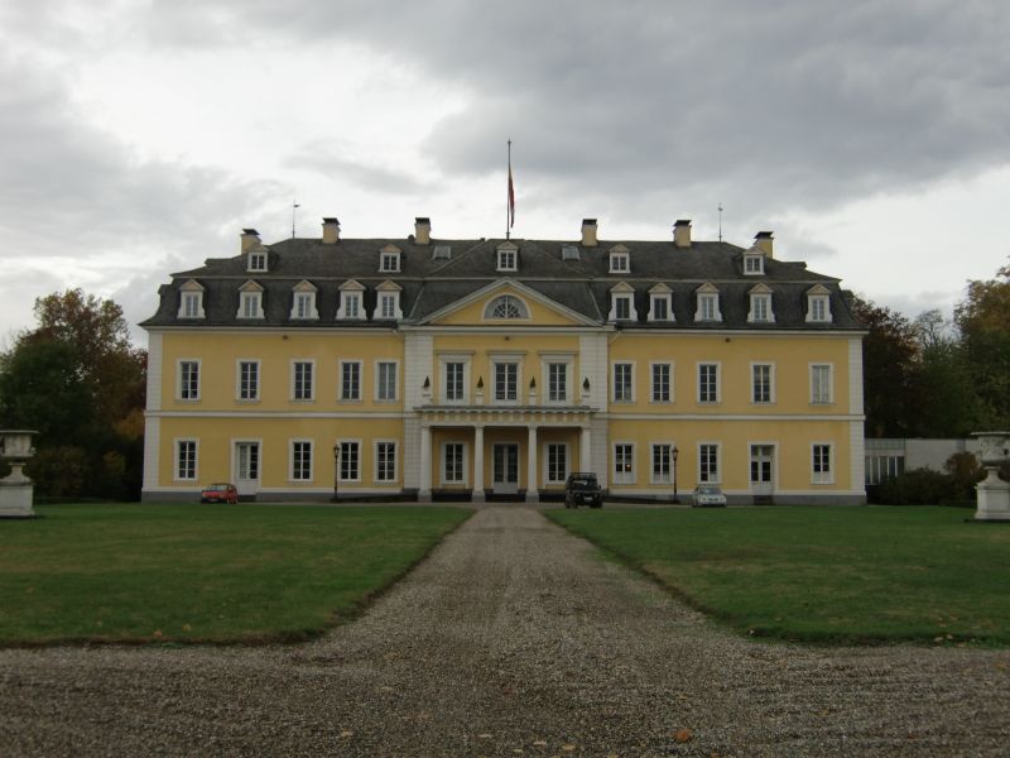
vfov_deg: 36.0
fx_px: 1167
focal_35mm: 40
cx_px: 505
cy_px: 379
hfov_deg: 46.8
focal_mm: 7.1
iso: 64
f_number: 3.8
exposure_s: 1/320
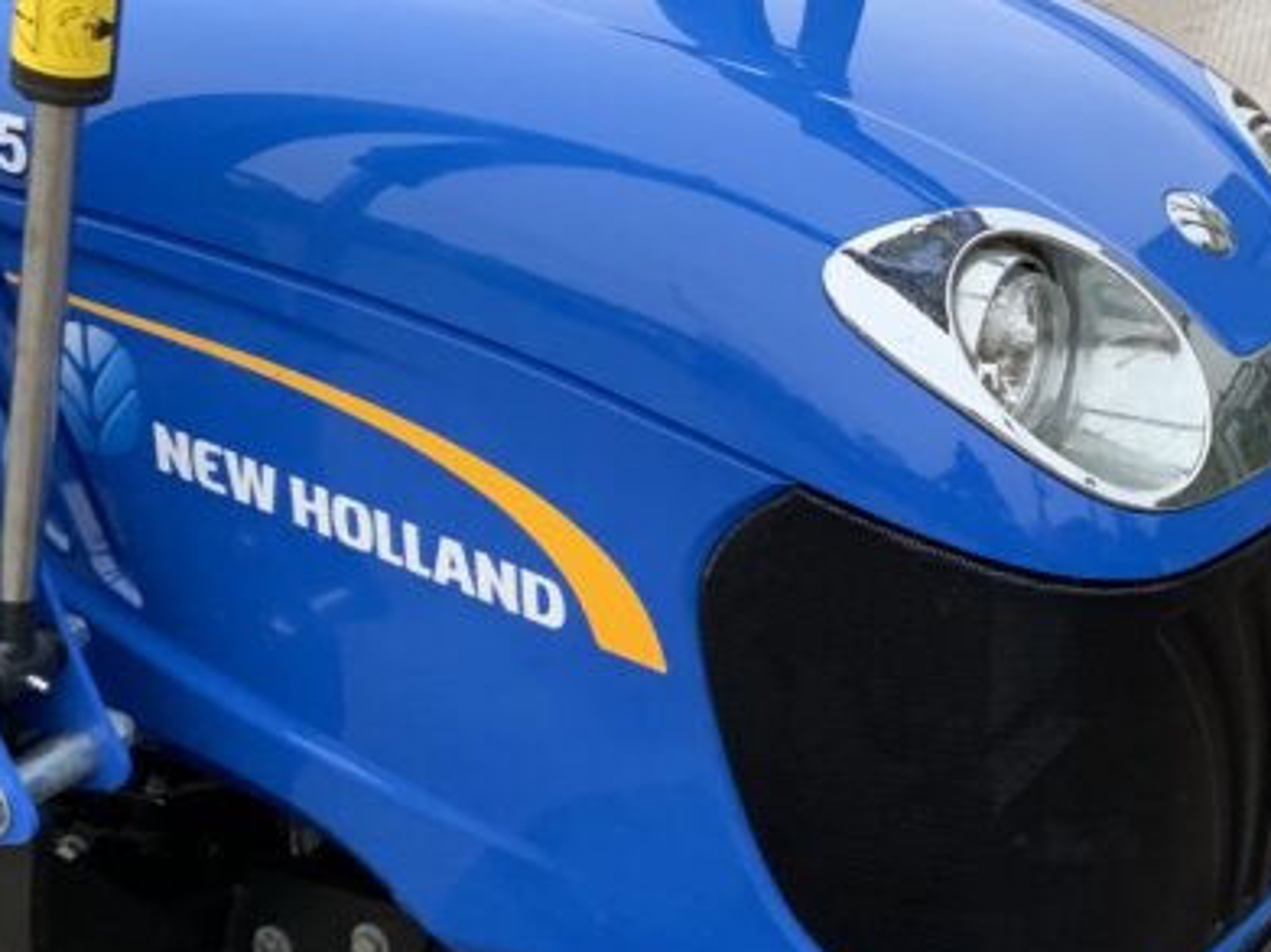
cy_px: 468
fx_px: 2790
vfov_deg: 19.4
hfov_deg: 25.4
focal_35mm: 76
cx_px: 926
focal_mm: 3
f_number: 1.8
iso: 20
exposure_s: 1/122
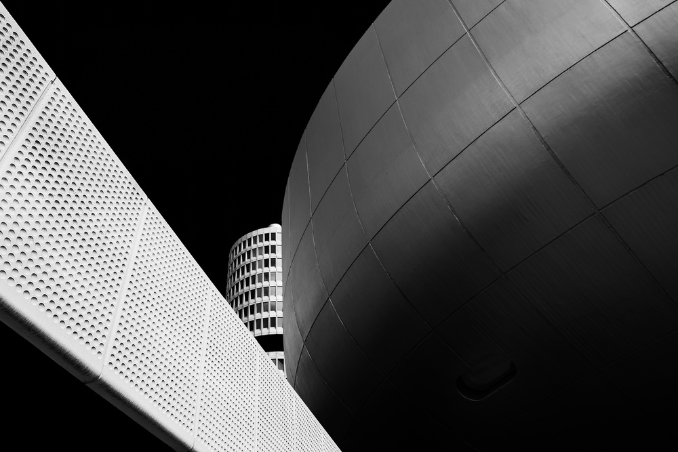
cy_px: 226
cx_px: 339
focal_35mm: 27
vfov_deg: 47.9
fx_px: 509
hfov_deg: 67.4
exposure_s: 1/500
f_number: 8
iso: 400
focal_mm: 18
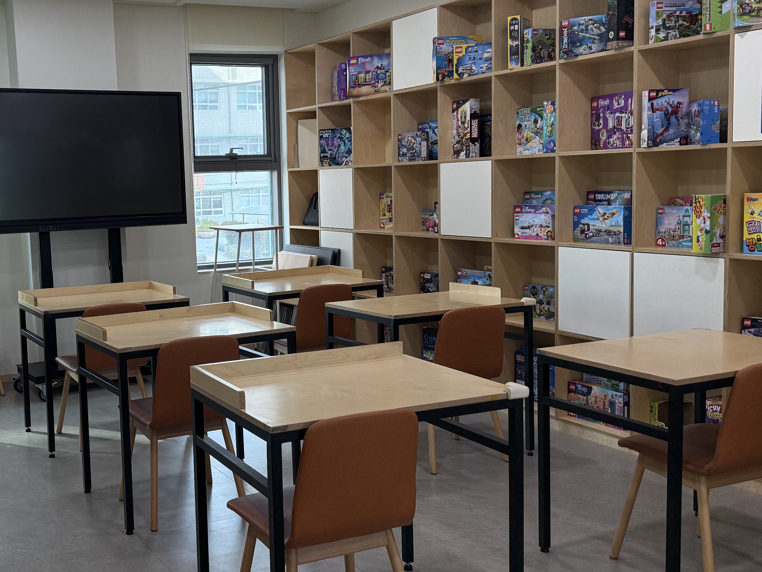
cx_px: 230
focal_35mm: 41
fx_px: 903
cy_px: 278
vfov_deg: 35.1
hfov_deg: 44.8
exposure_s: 1/206
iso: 160
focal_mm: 6.76
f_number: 1.78
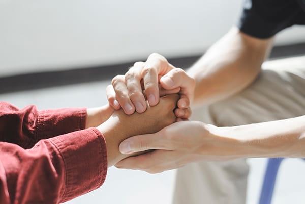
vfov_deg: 27.0
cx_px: 152
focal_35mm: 50
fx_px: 424
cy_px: 102
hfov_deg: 39.6
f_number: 2.5
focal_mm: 50
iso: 200
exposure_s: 1/500
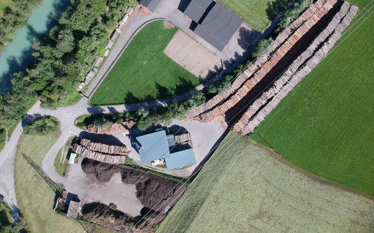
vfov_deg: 45.9
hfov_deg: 68.4
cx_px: 188
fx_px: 275
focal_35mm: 27
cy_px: 101
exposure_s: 1/60
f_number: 2.6
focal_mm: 4.49
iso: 100
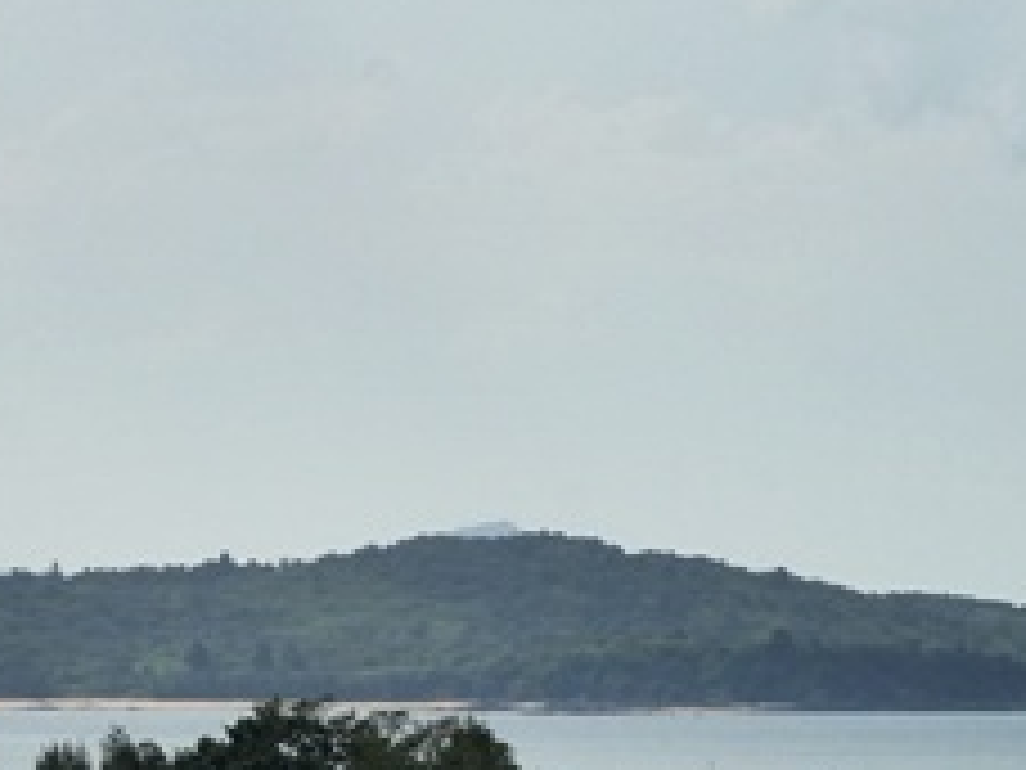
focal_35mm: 262
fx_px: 7779
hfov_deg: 7.5
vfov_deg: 5.6
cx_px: 868
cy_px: 1290
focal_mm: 60.8
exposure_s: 1/4000
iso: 1600
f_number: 11
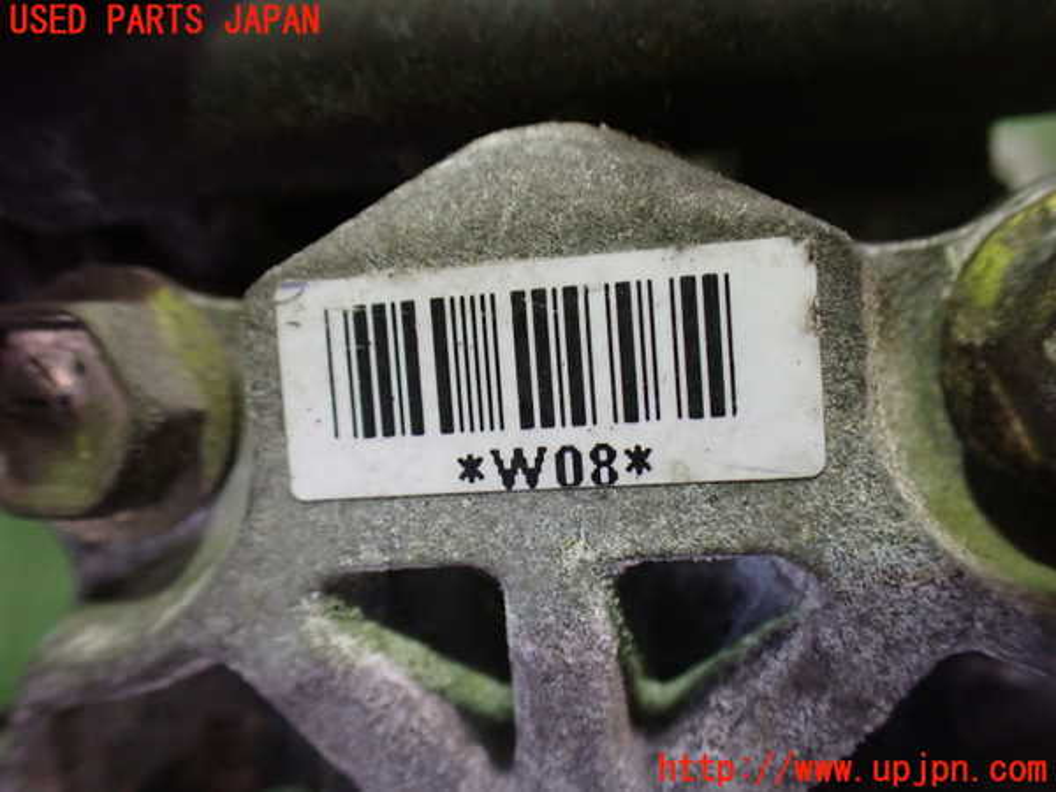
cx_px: 528
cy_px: 396
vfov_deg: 46.8
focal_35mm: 30
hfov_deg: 60.0
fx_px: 915
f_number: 2.3
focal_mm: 5.4
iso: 800
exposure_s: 1/40
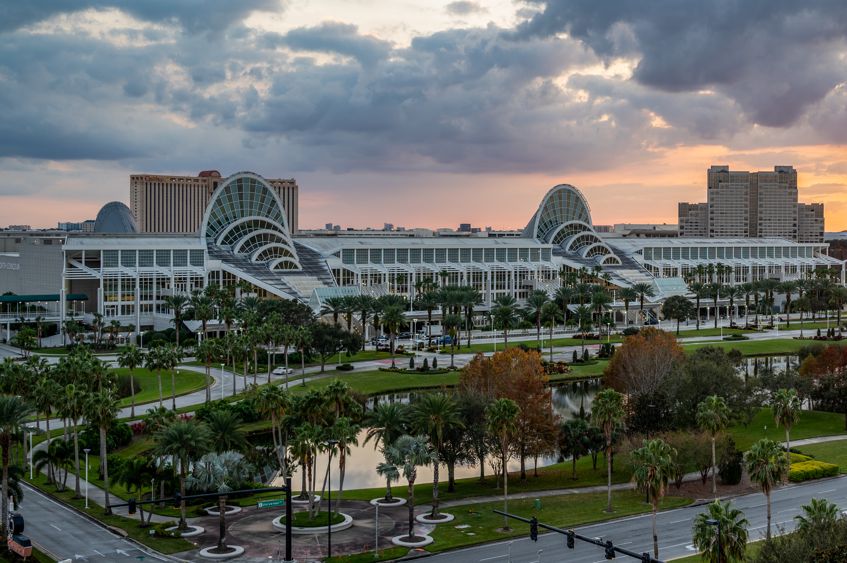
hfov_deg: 37.8
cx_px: 570
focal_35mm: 52
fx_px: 1223
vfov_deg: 25.9
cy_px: 251
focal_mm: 37
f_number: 8
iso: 100
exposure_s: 1/13
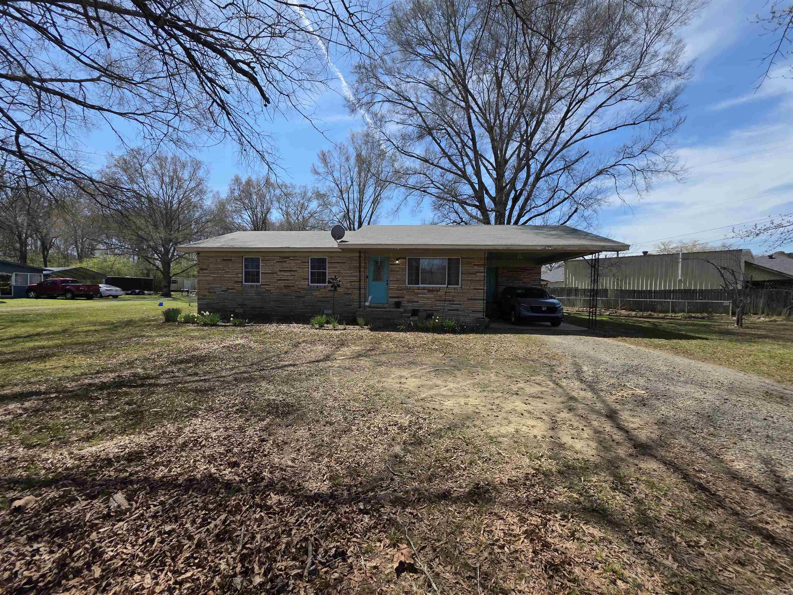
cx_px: 396
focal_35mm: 13
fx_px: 298
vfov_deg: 89.9
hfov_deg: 106.2
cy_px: 298
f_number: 1.9
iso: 40
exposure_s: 1/1799
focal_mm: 2.2
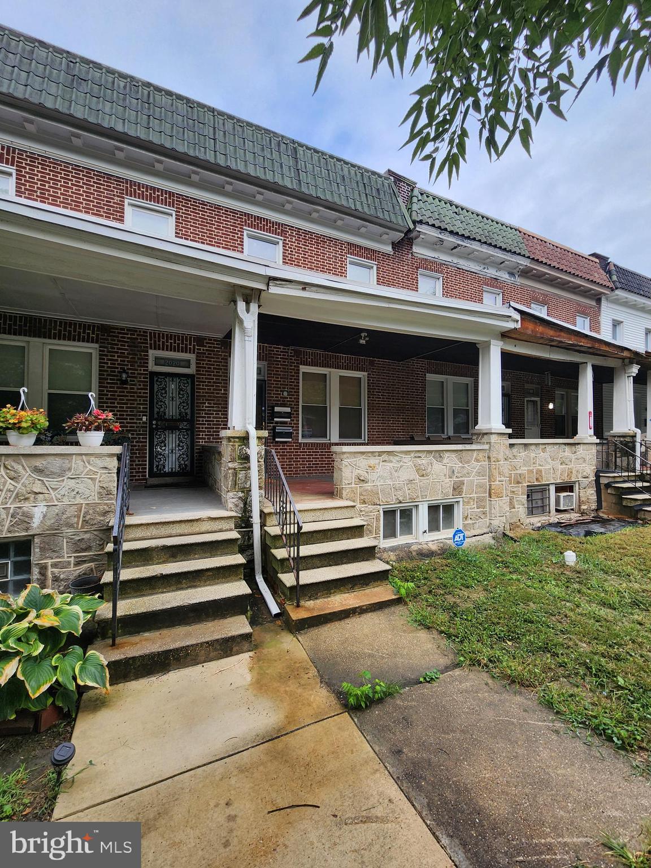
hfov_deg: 89.9
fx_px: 326
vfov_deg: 106.2
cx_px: 326
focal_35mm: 13
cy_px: 434
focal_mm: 2.2
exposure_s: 1/327
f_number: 2.2
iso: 50
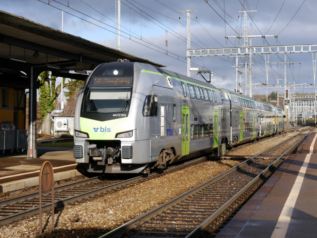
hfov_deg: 24.7
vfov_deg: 18.7
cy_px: 113
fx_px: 723
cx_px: 167
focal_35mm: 79
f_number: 8
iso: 160
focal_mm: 37
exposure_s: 1/250
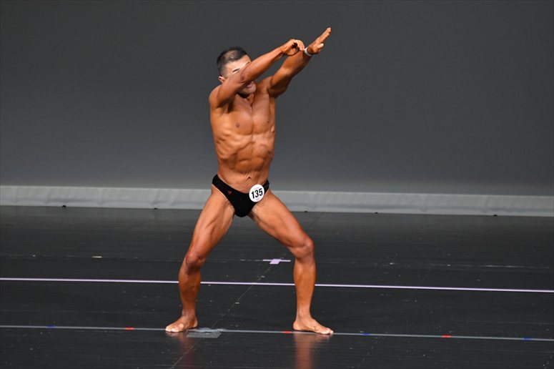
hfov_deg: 6.0
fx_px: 5307
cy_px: 184
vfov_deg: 4.0
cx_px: 277
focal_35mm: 345
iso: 4000
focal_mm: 230
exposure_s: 1/400
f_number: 5.6
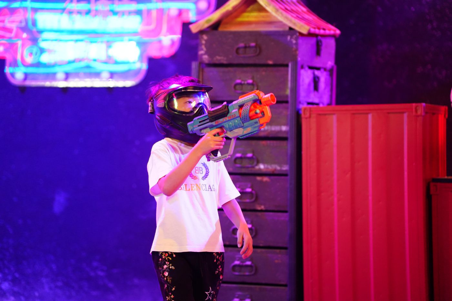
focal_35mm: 106
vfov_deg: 12.9
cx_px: 226
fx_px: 1331
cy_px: 150
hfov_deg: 19.3
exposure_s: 1/250
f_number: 2.8
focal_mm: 106
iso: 5000
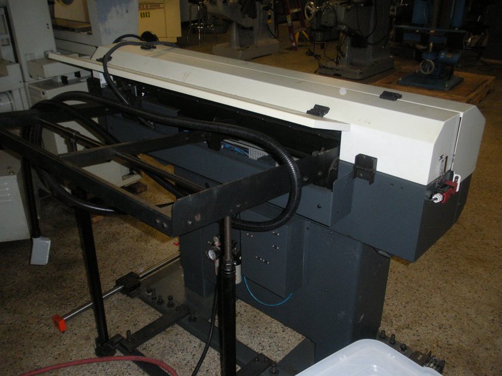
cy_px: 188
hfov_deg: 51.4
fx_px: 522
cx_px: 251
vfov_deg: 39.7
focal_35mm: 36
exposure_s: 1/60
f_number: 3.5
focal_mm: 6.3
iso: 303
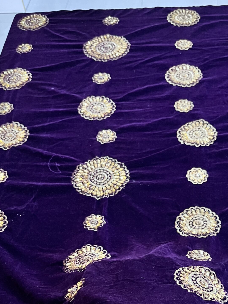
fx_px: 404
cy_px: 266
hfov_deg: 30.9
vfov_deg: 38.8
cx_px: 172
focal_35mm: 46
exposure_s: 1/25
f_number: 1.6
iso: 500
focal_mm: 5.1
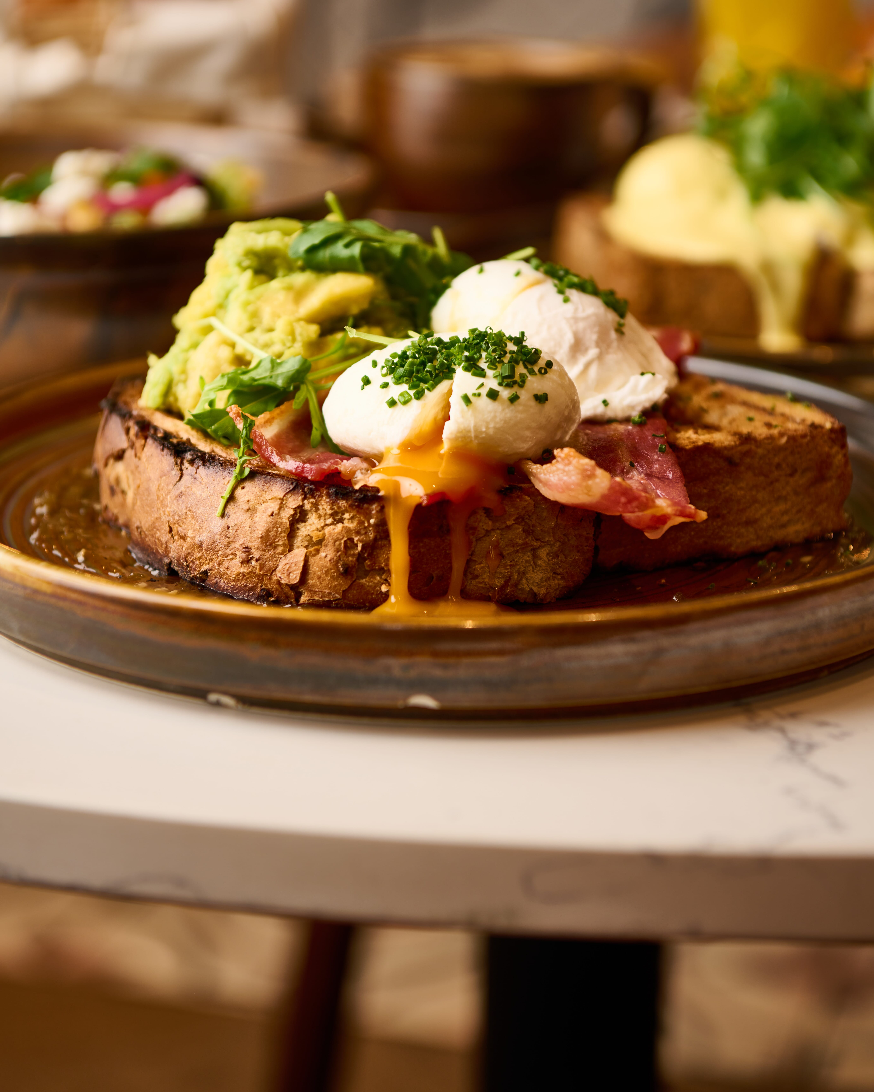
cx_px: 437
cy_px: 446
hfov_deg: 19.4
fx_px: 2554
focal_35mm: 79
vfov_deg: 24.1
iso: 80
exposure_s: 1/160
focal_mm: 70
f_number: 4.5
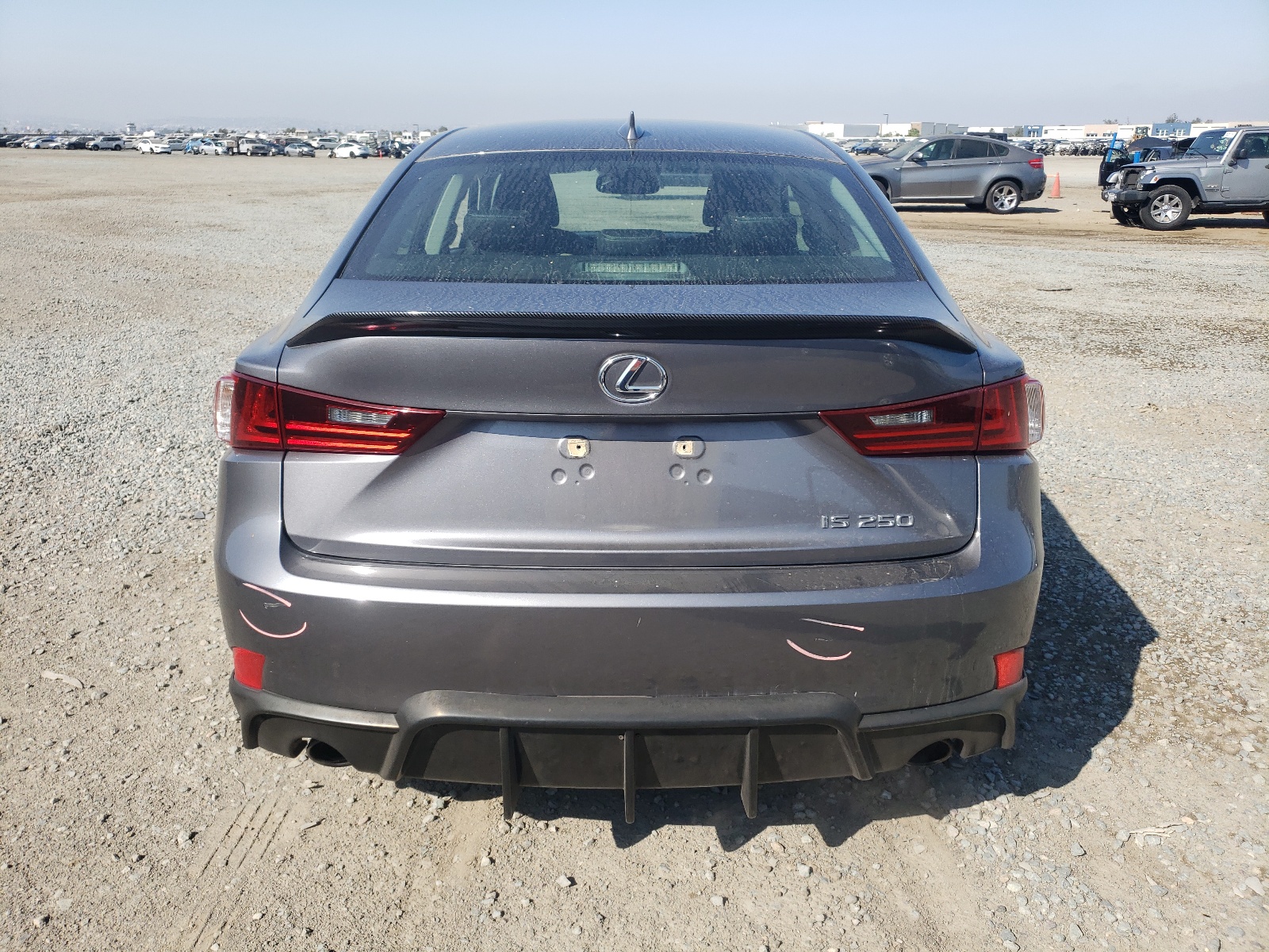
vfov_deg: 53.1
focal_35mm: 26
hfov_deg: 67.3
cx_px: 634
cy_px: 476
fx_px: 953
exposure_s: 1/2000
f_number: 1.5
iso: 50
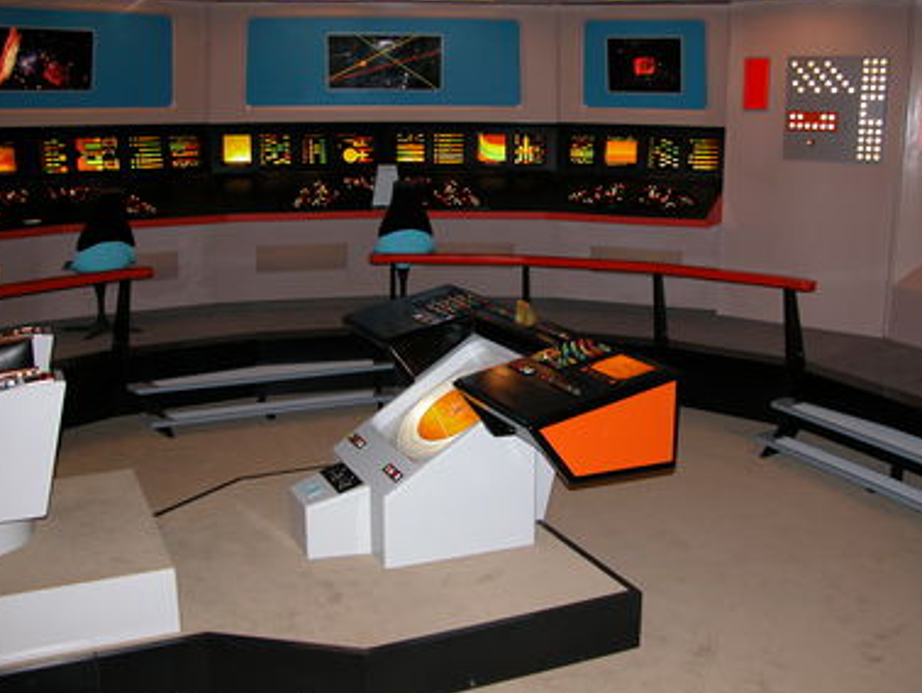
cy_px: 334
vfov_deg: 38.7
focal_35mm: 37
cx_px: 471
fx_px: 986
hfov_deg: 50.1
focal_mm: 9.2
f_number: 2.8
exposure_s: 1/60
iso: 200
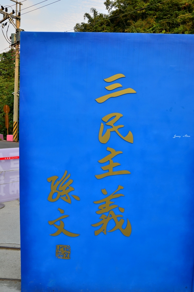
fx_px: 243
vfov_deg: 62.0
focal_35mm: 30
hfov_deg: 43.5
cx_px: 97
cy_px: 146
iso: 100
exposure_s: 1/160
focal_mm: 20
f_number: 5.6
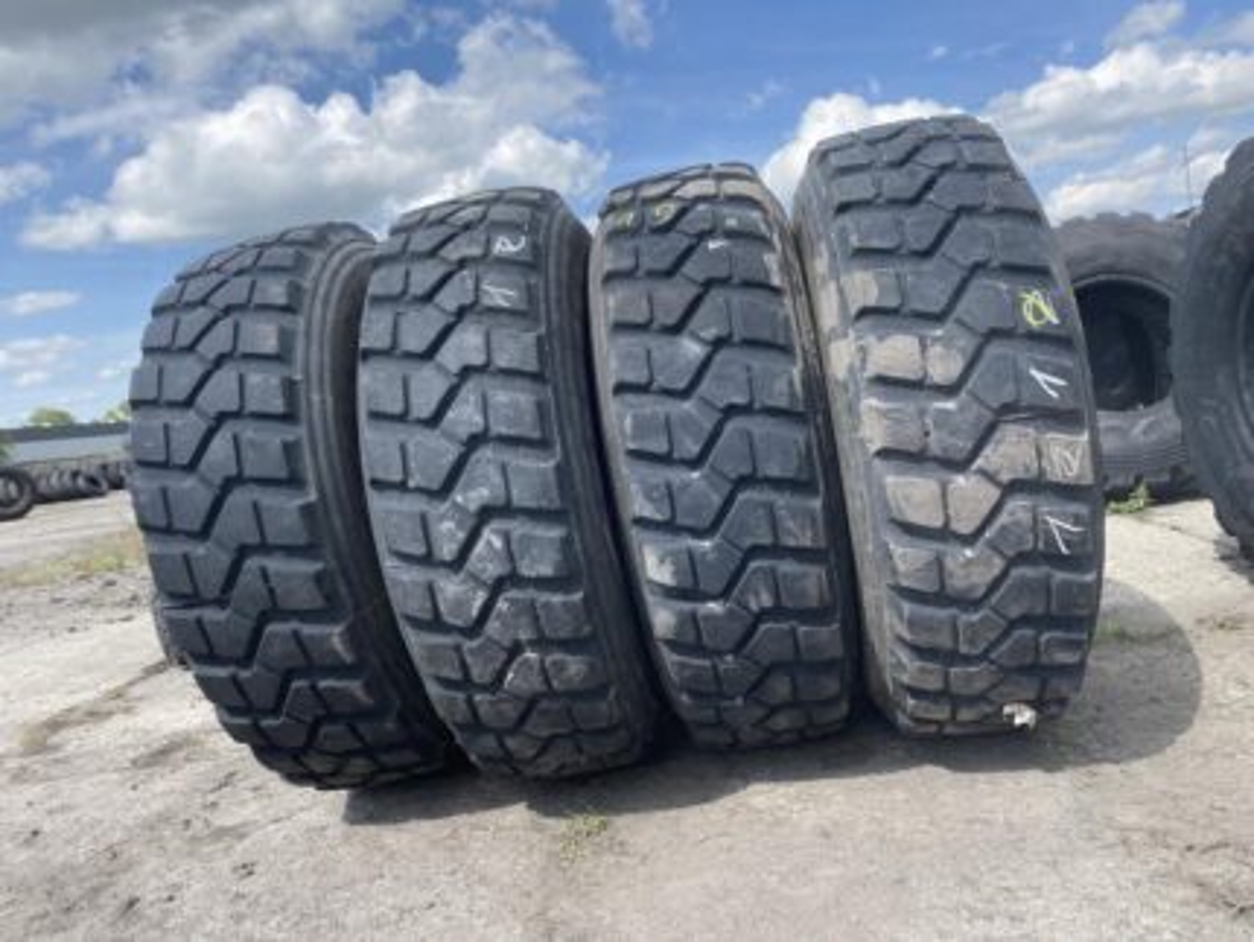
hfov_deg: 67.3
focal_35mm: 26
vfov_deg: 53.1
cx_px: 627
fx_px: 942
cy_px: 471
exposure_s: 1/1808
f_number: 1.8
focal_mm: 4.25
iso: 32
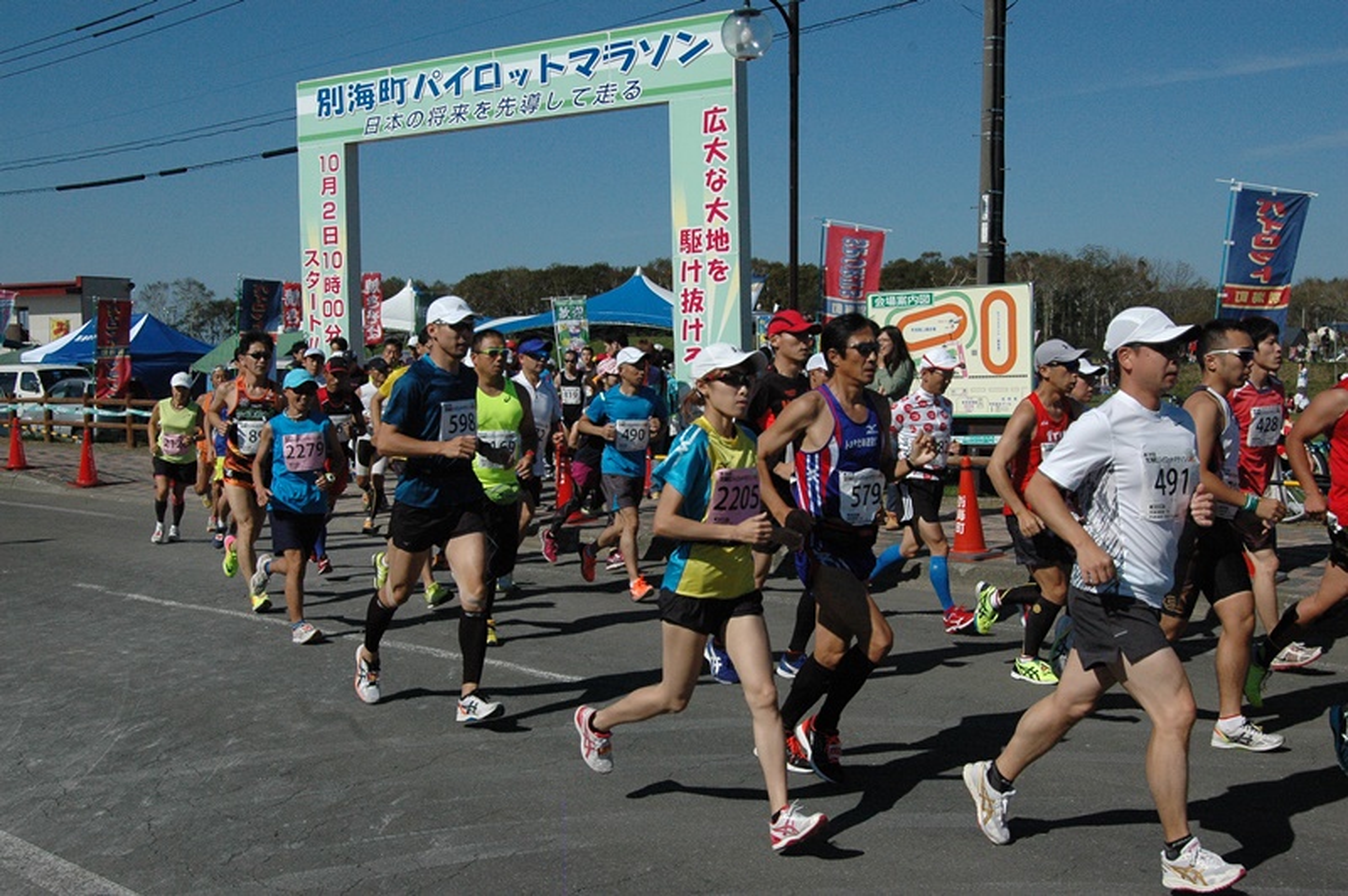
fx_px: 1459
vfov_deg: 34.2
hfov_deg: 49.6
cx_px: 674
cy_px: 448
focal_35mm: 39
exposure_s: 1/2500
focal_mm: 26
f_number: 9
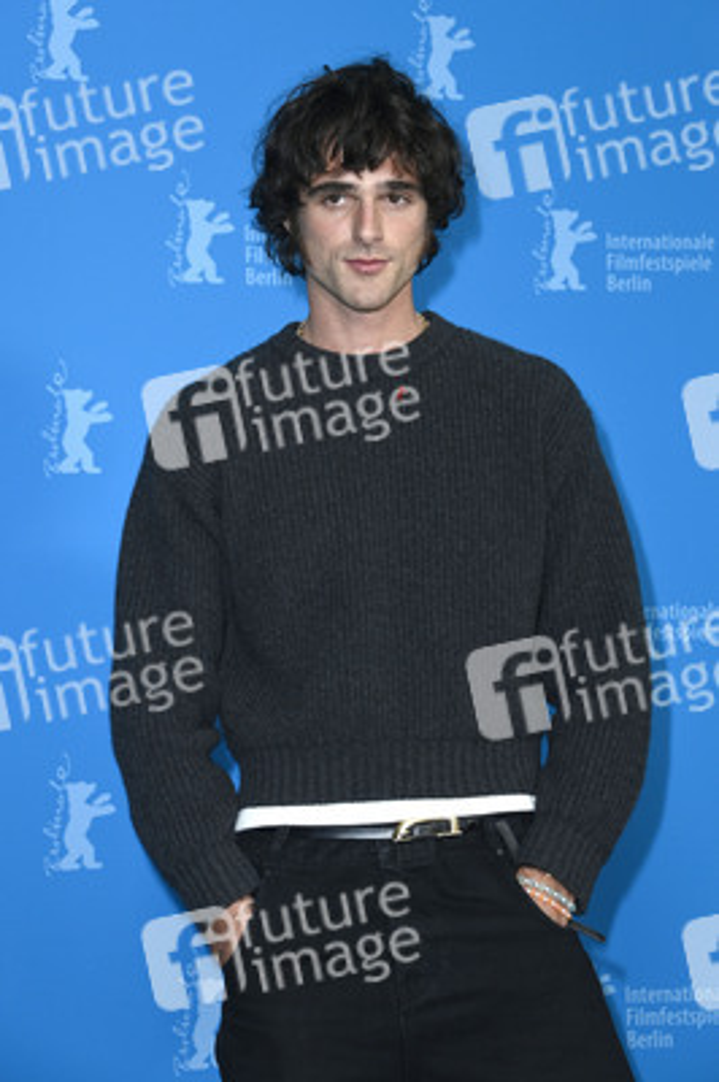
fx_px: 2701
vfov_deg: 22.6
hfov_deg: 15.2
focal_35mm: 90
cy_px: 541
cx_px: 360
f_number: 5.6
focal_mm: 90
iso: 1000
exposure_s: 1/250
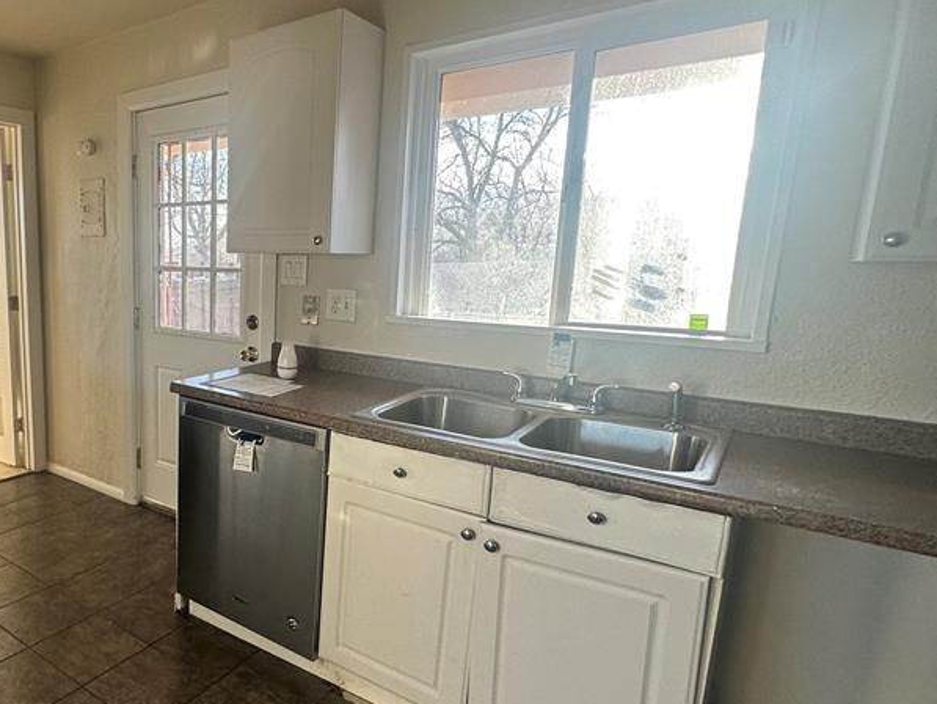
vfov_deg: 56.8
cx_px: 195
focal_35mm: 24
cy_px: 375
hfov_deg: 65.5
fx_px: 650
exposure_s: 1/99
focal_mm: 2.22
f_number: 2.2
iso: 80
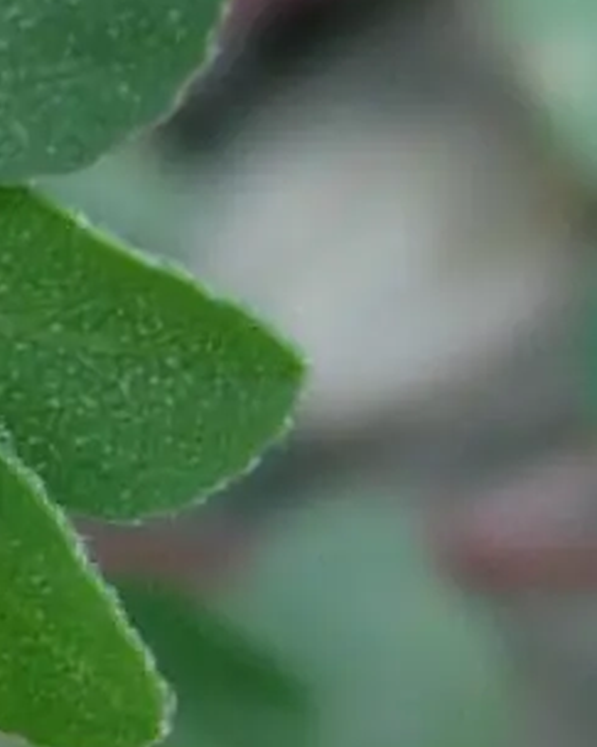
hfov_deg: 6.0
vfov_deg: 7.7
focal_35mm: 250
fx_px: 5524
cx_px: -779
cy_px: 12
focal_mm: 7.8
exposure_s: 1/181
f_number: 2.8
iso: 64
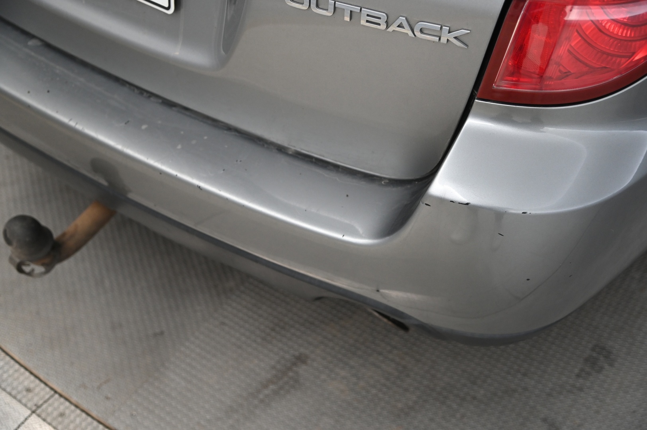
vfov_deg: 28.0
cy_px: 215
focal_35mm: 48
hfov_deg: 41.1
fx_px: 862
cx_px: 324
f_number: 4
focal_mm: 48
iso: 2000
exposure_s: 1/125
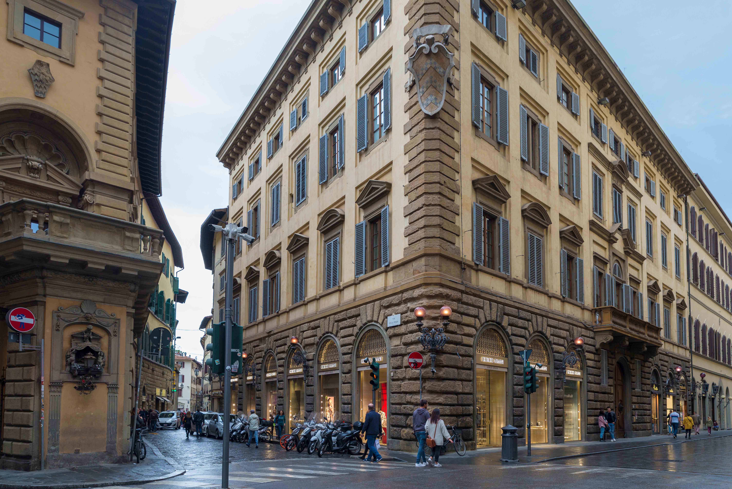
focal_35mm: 24
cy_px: 244
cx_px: 366
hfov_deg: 73.7
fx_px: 488
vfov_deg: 53.2
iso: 560
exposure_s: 1/90
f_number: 5.6
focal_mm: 24
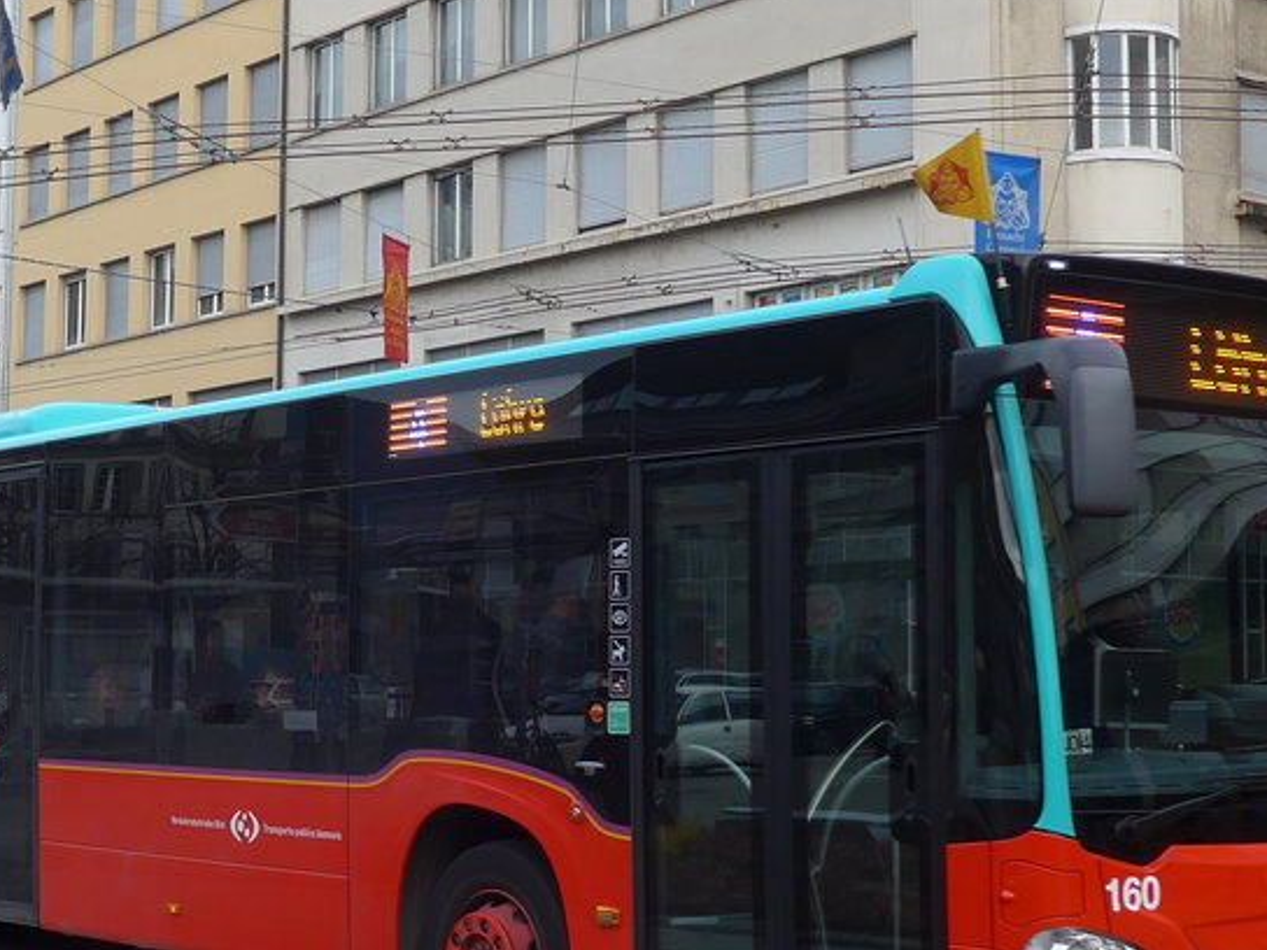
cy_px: 473
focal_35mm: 64
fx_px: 2343
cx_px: 324
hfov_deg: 29.8
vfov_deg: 22.9
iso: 80
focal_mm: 6
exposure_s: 1/400
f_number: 2.8
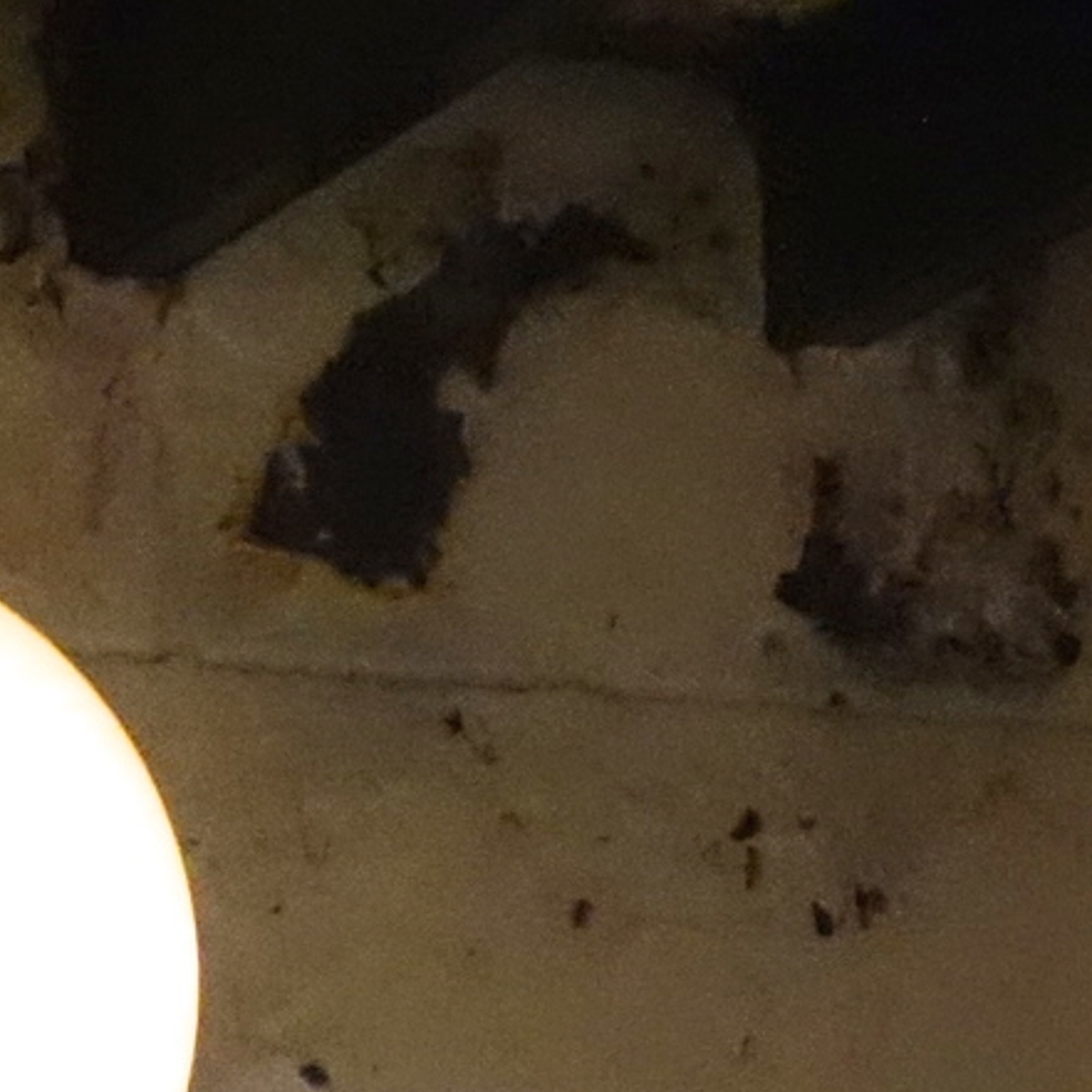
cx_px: -334
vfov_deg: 7.8
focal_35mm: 217
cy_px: 2059
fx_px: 7745
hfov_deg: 8.0
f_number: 3.2
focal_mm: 16.78
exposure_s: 1/125
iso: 3200
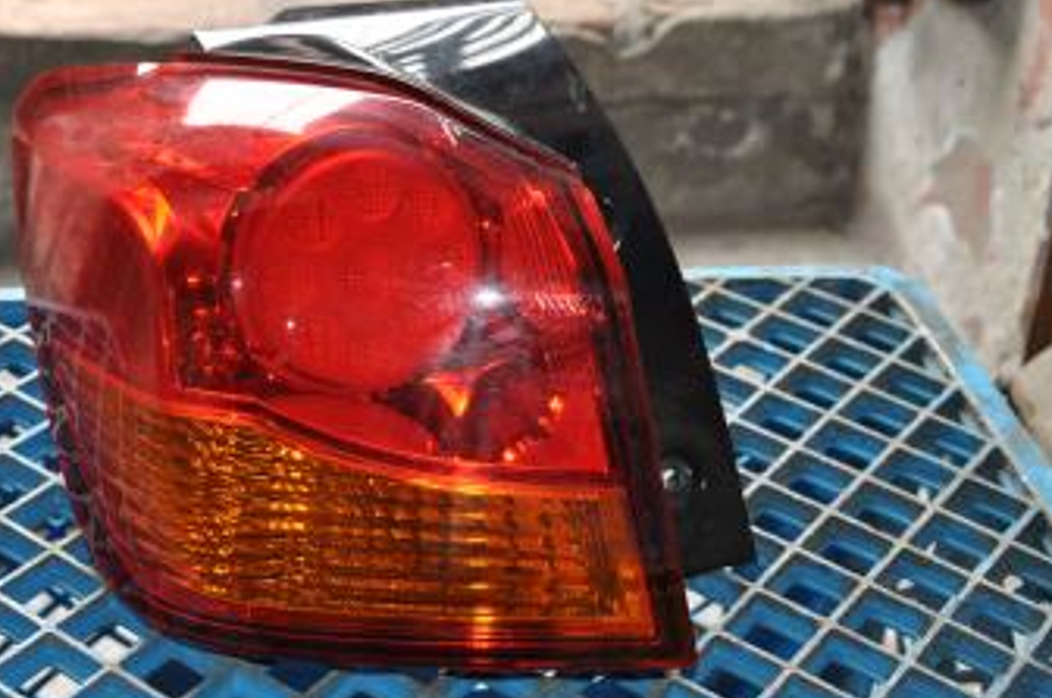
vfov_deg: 20.2
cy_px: 285
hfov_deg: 30.0
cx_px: 420
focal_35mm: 67
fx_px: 1955
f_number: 4.2
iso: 800
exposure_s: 1/60
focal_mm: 30
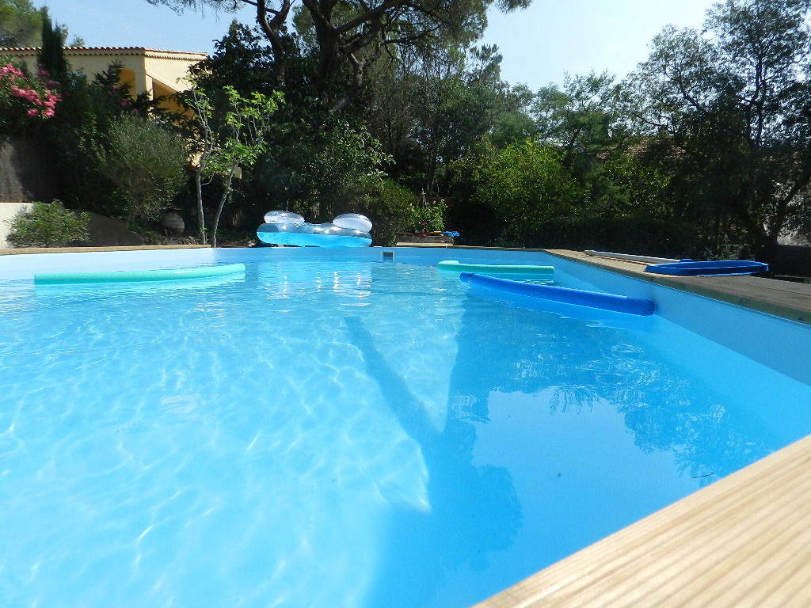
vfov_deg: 58.9
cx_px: 406
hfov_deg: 73.9
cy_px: 304
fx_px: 539
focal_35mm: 23
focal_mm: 4
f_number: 4
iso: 160
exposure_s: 1/800
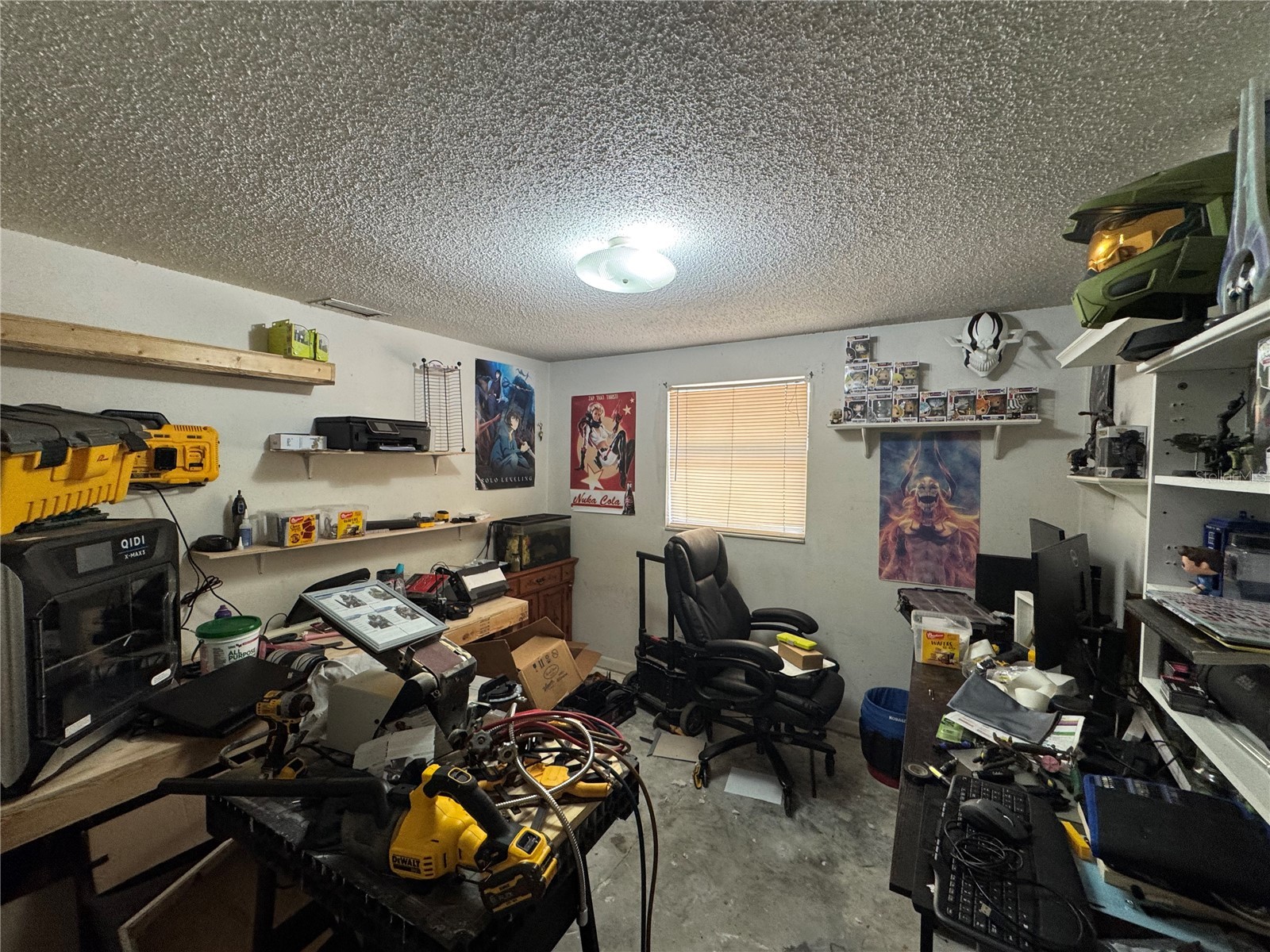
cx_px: 635
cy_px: 476
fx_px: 514
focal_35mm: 14
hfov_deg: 102.1
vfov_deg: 85.7
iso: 160
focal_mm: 2.22
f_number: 2.2
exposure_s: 1/60
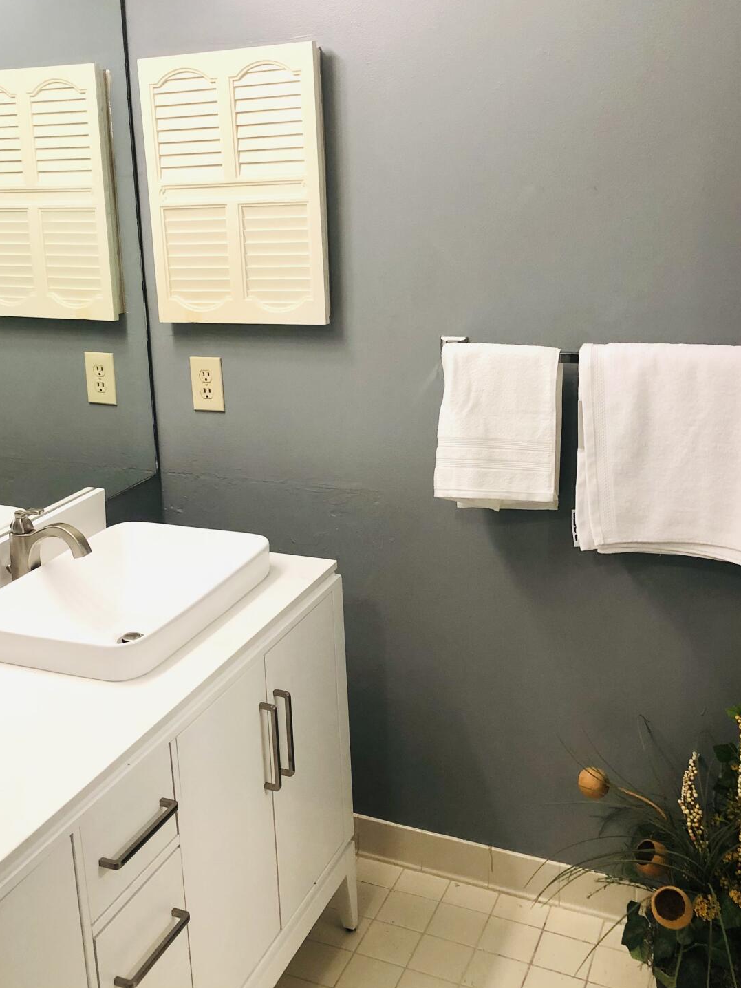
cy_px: 429
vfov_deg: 47.7
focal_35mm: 39
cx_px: 267
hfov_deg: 36.6
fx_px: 1113
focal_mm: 3.99
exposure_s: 1/30
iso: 40
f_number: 1.8
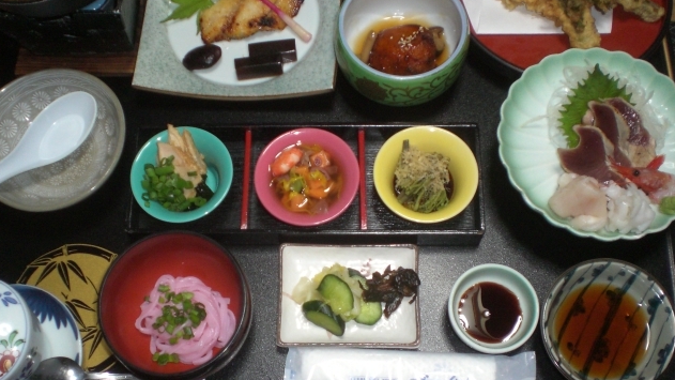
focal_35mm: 42
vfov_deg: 28.3
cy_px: 215
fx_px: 752
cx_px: 335
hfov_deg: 48.4
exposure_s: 1/60
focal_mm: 6.3
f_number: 3.1
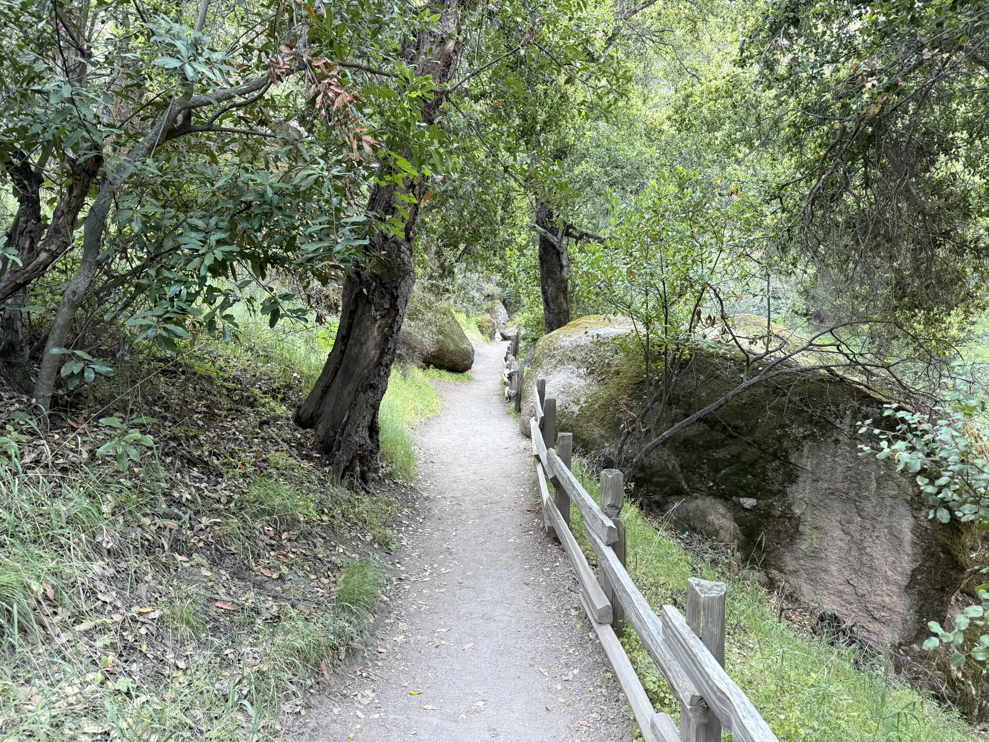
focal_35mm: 24
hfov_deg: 71.6
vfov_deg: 56.8
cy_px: 371
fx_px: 686
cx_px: 494
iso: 320
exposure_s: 1/60
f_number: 1.78
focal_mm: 6.76
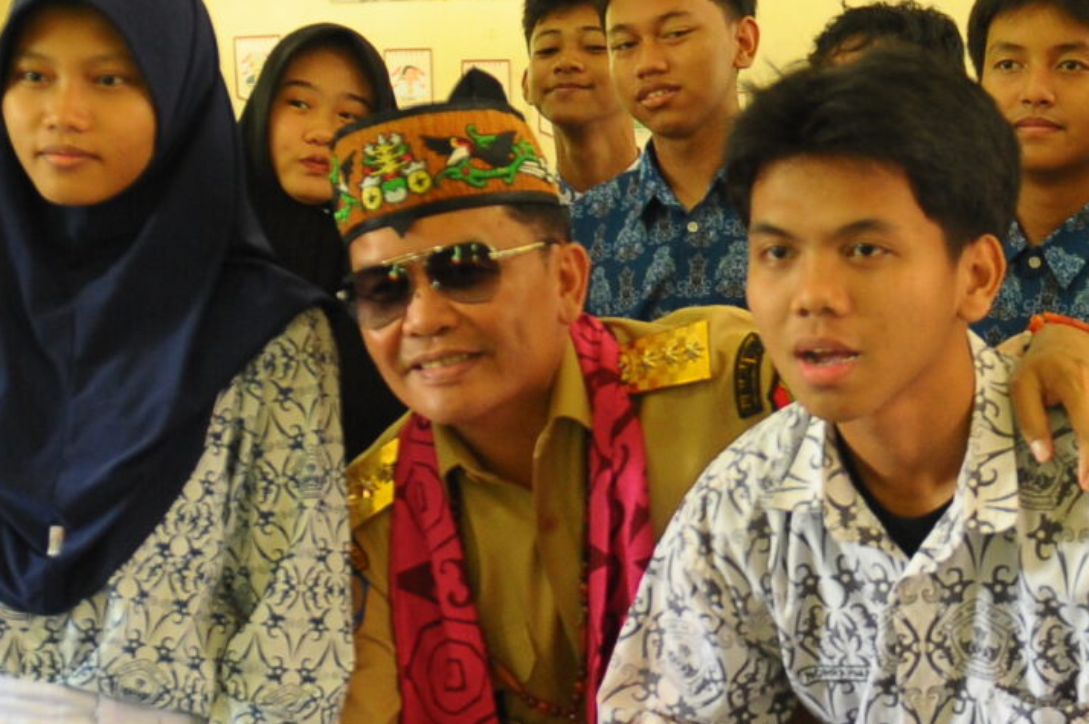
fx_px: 2600
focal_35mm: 86
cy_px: 397
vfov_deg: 15.9
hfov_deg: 23.4
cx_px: 834
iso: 1250
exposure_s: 1/50
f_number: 2.8
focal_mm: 24
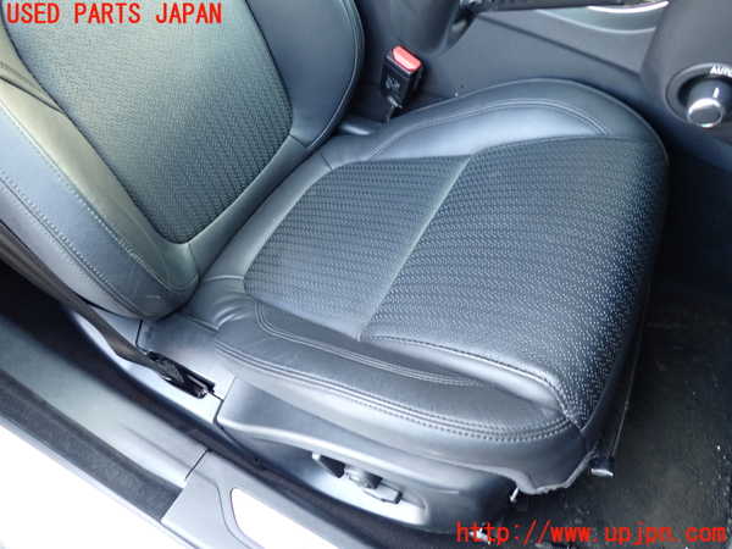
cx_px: 366
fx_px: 529
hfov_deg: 69.4
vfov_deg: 54.9
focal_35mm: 25
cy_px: 274
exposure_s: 1/30
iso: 250
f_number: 2
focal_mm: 4.5
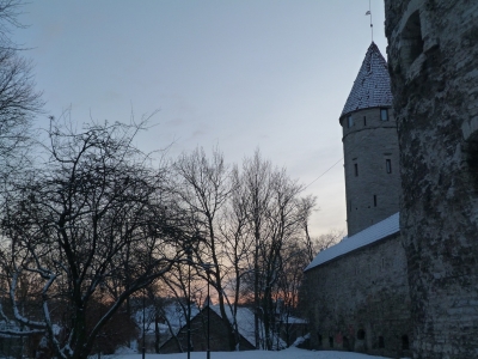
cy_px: 180
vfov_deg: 34.3
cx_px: 239
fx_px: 580
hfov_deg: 44.8
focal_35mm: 42
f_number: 3.2
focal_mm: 7.6
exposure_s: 1/60
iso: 125
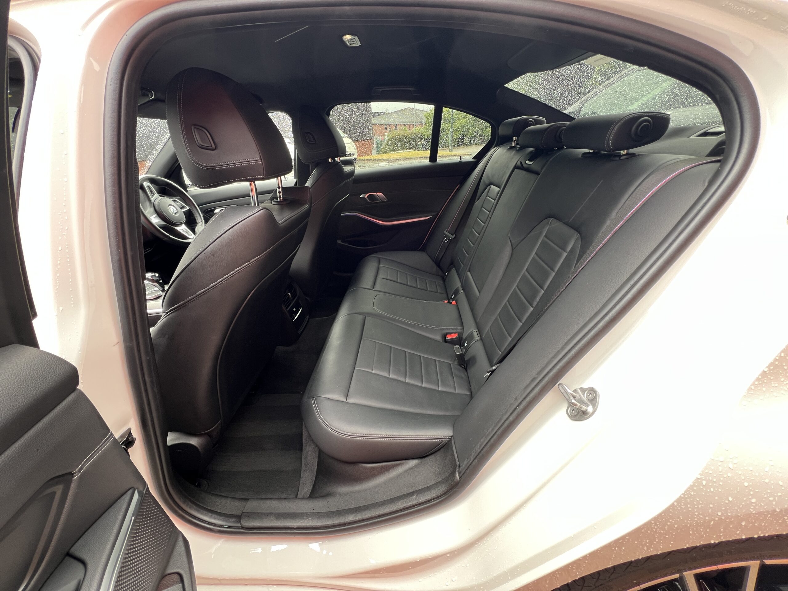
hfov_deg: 106.2
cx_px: 394
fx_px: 296
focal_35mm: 13
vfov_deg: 89.9
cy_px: 296
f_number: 1.8
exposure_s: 1/99
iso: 100
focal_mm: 1.57
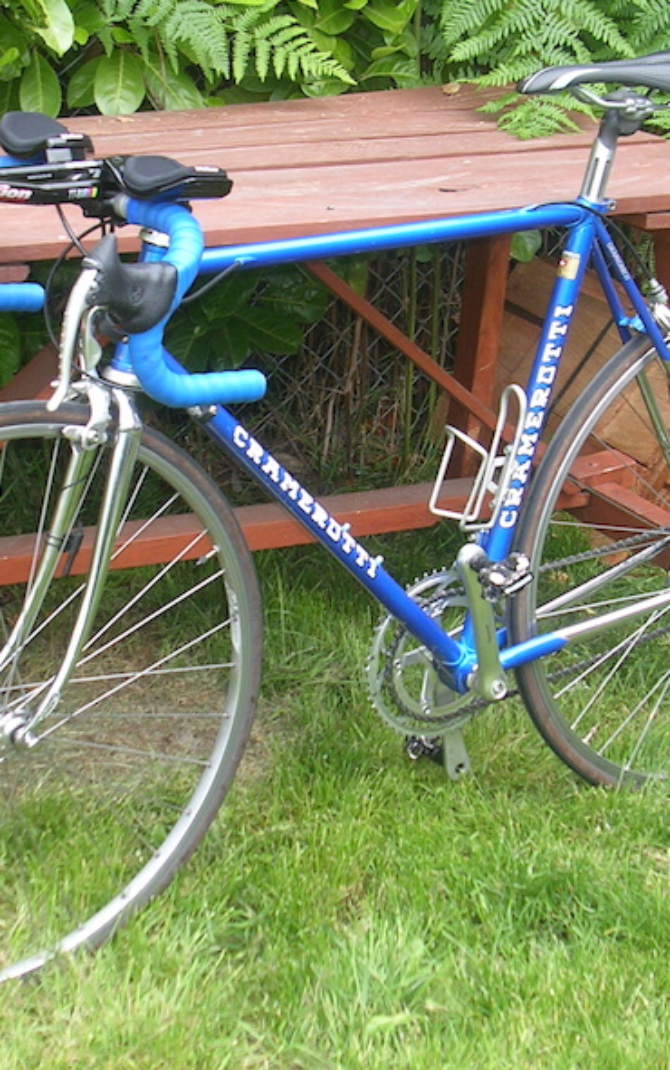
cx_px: 261
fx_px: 2218
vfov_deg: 27.1
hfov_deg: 17.2
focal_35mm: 76
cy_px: 529
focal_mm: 8
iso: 53
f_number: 3.2
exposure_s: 1/33.8
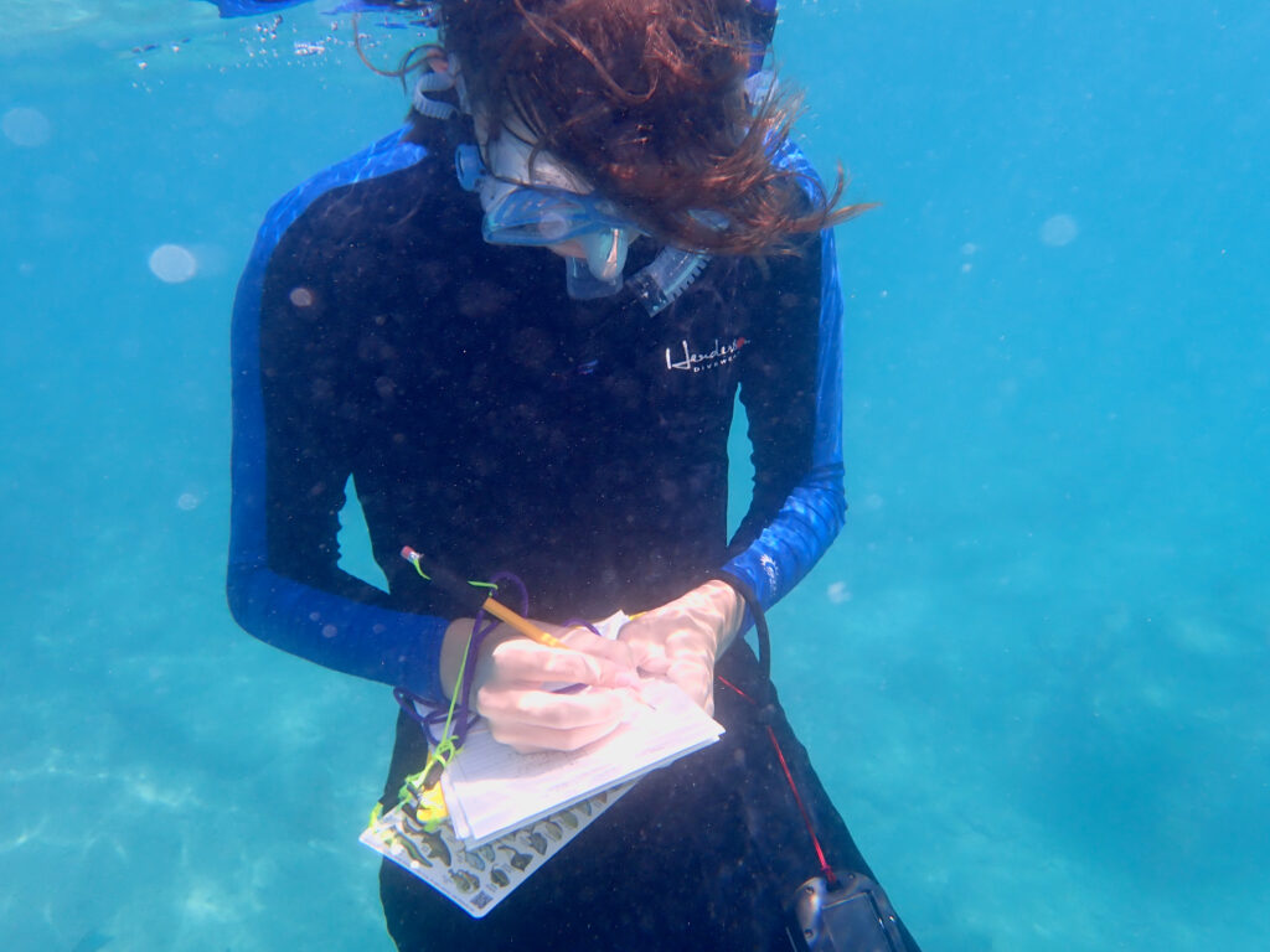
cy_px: 476
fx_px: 1101
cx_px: 635
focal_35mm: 30
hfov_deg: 60.0
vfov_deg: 46.8
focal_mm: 5.4
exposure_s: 1/500
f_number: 3.2
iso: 100
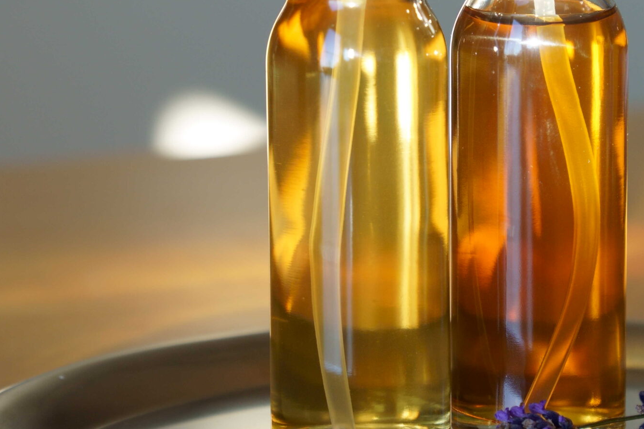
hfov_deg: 11.5
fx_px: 3184
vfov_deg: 7.7
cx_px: 399
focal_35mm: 178
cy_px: 126
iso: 100
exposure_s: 1/160
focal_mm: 62
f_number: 3.5
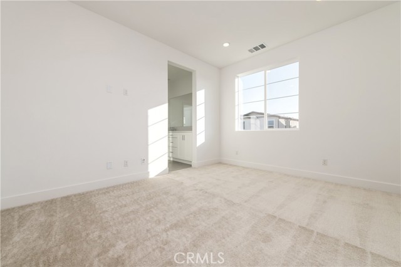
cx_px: 200
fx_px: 156
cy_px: 134
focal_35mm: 14
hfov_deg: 104.3
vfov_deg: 81.1
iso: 100
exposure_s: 1/125
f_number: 5.6
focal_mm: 14
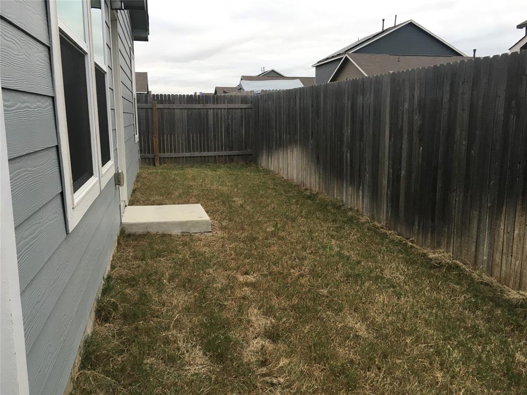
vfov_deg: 48.2
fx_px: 442
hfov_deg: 61.7
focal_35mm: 29
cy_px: 198
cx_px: 264
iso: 25
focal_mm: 4.15
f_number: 2.2
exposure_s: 1/30
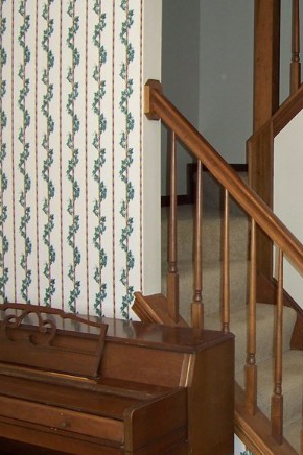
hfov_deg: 20.2
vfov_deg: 30.5
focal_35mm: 66
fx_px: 835
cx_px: 264
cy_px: 235
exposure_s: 1/30
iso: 64
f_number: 2.8
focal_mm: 5.85
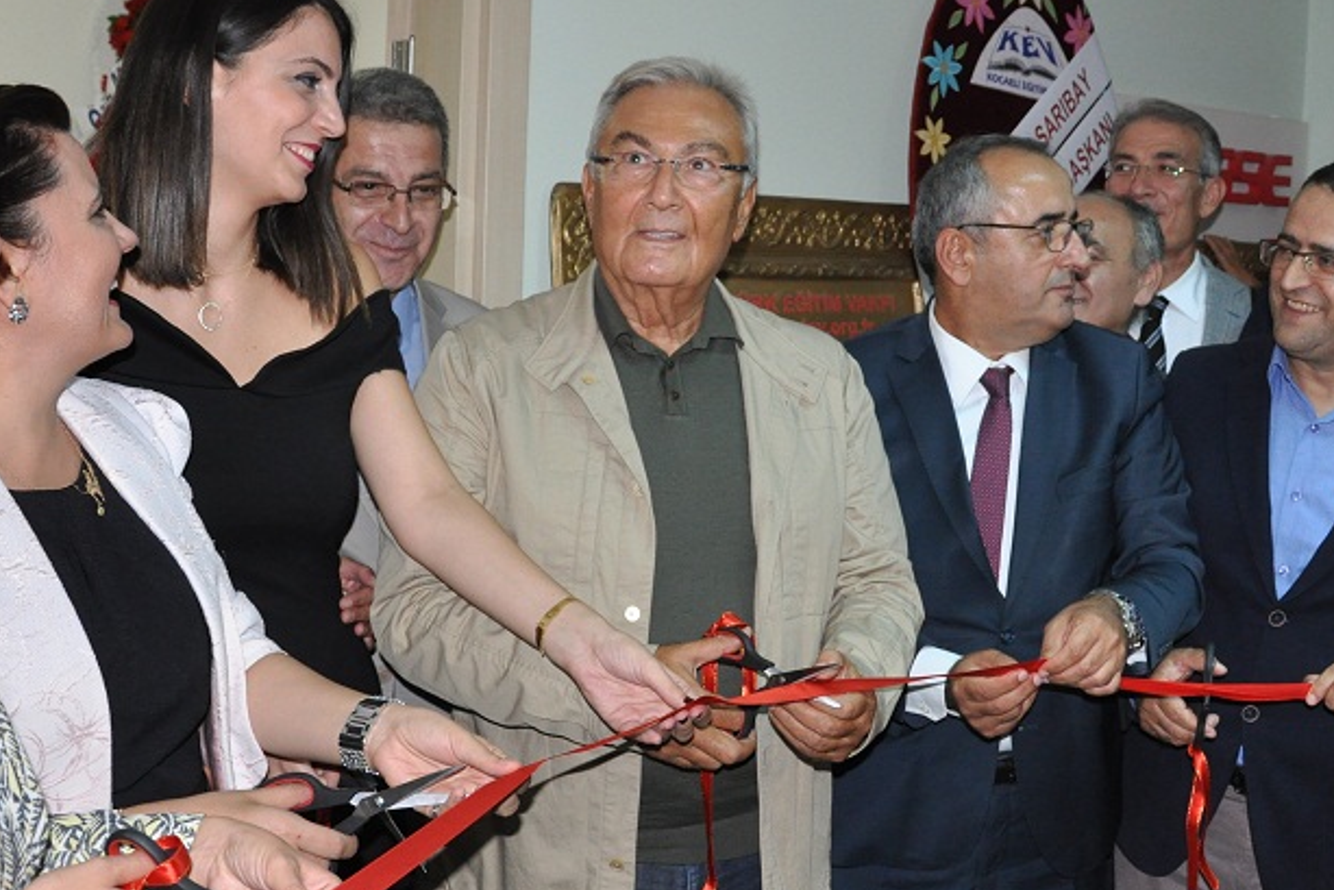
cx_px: 770
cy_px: 444
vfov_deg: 30.5
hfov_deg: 44.4
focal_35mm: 44
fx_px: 1631
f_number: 4.5
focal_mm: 18
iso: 1000
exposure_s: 1/60
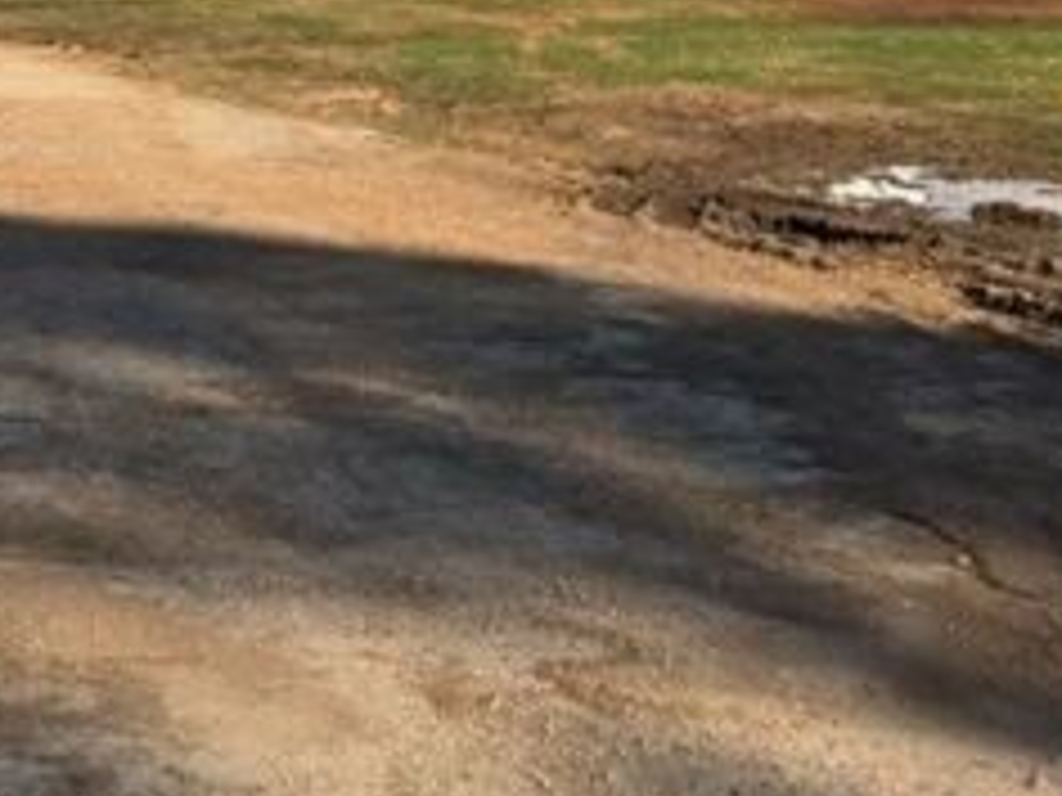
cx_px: -320
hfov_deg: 18.3
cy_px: -288
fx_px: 3068
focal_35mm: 100
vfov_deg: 14.1
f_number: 1.8
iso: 25
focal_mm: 5.4
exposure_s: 1/1920
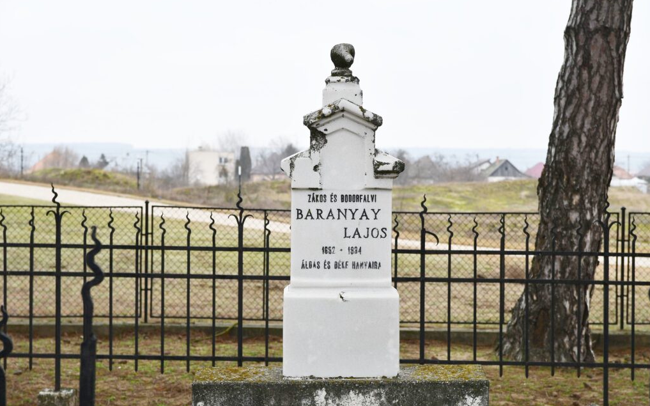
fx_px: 1364
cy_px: 210
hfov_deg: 26.8
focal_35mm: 77
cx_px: 325
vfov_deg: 16.9
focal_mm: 50
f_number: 5.6
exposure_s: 1/250
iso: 220
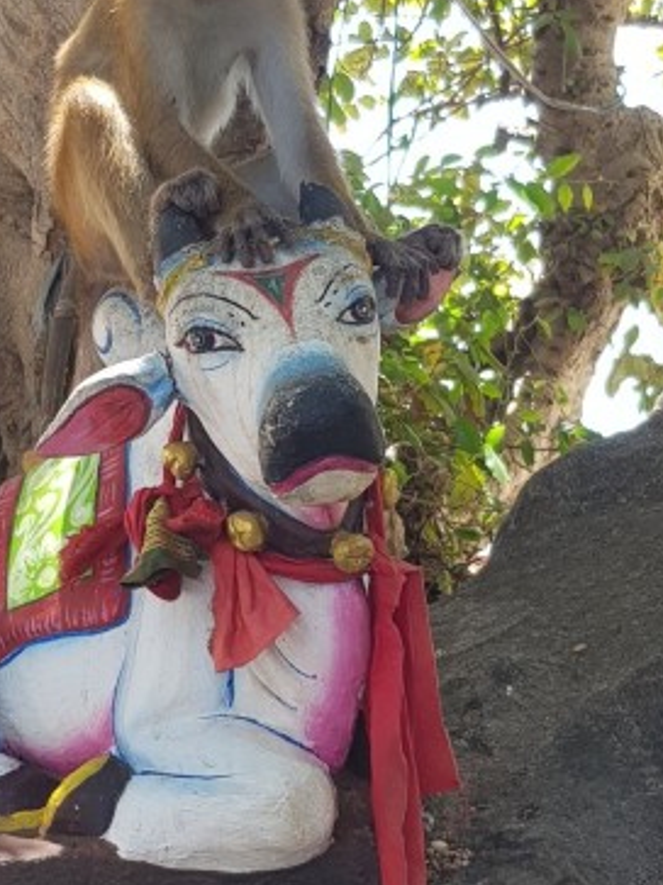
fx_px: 1099
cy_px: 388
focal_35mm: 43
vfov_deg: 43.8
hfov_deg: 32.7
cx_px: 141
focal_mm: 4.2
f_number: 1.7
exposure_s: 1/168
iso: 40
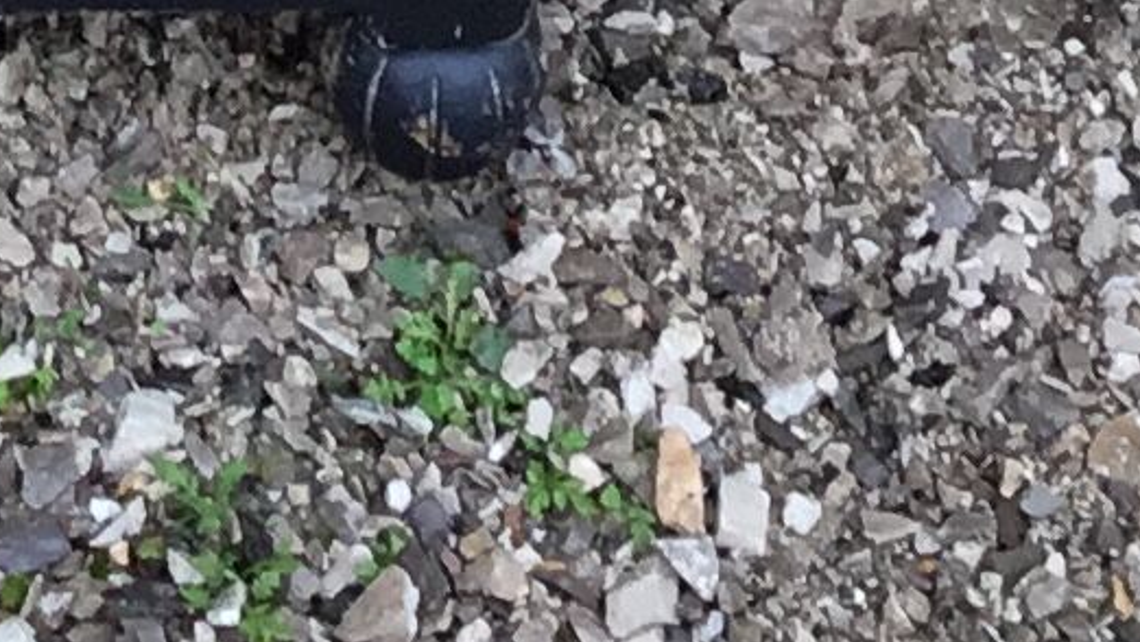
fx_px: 6380
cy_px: -1646
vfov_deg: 5.3
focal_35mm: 211
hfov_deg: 10.0
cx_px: -400
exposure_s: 1/100
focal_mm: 3.3
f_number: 2.4
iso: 32
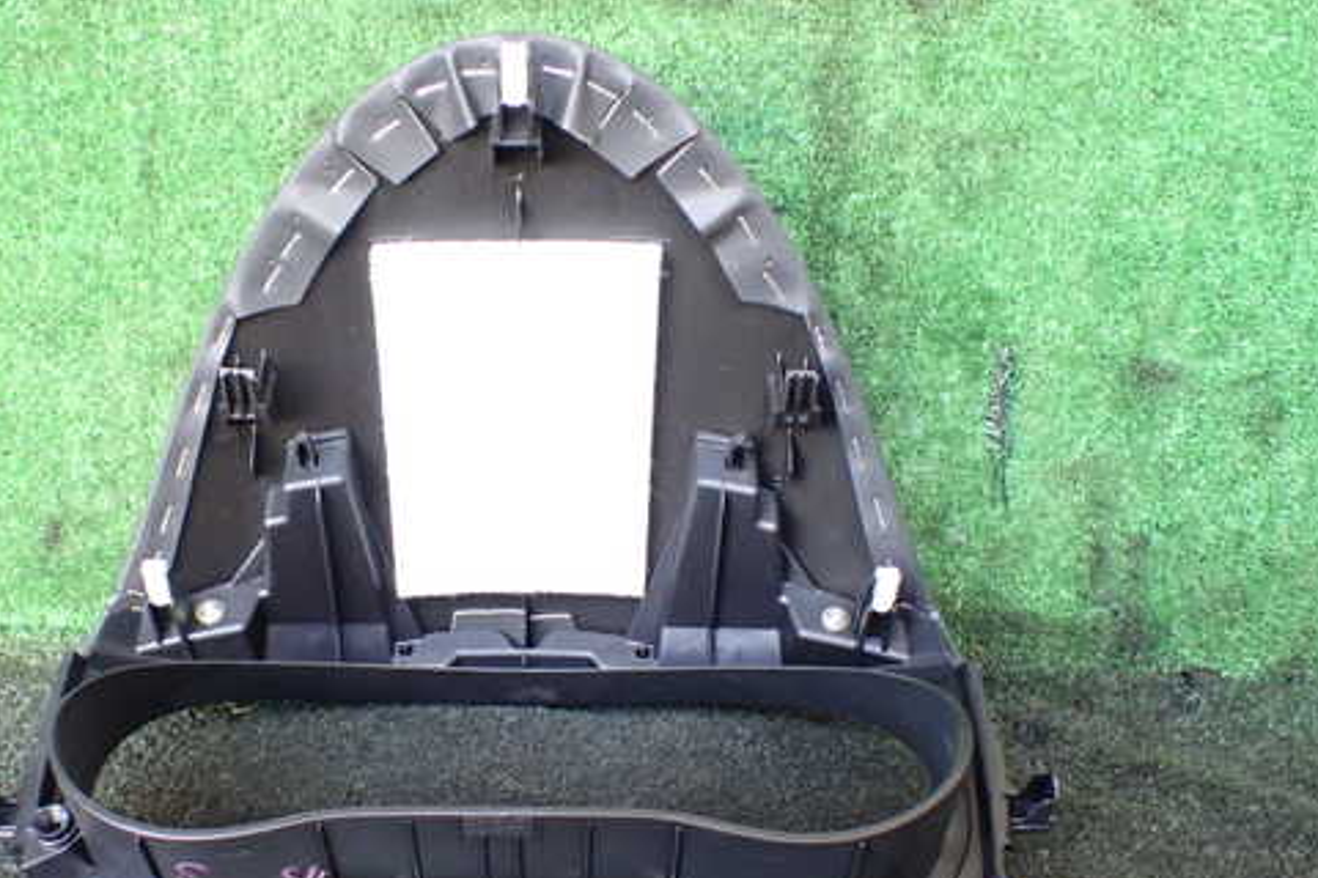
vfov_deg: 34.1
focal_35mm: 39
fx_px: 1428
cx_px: 533
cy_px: 527
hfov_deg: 49.3
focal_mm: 5.4
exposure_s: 1/100
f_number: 2.3
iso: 800
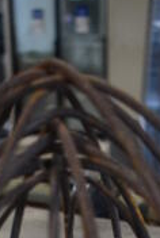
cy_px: 510
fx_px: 930
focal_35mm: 140
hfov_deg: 9.8
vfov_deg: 12.5
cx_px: 69
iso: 800
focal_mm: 18
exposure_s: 1/160
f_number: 3.5
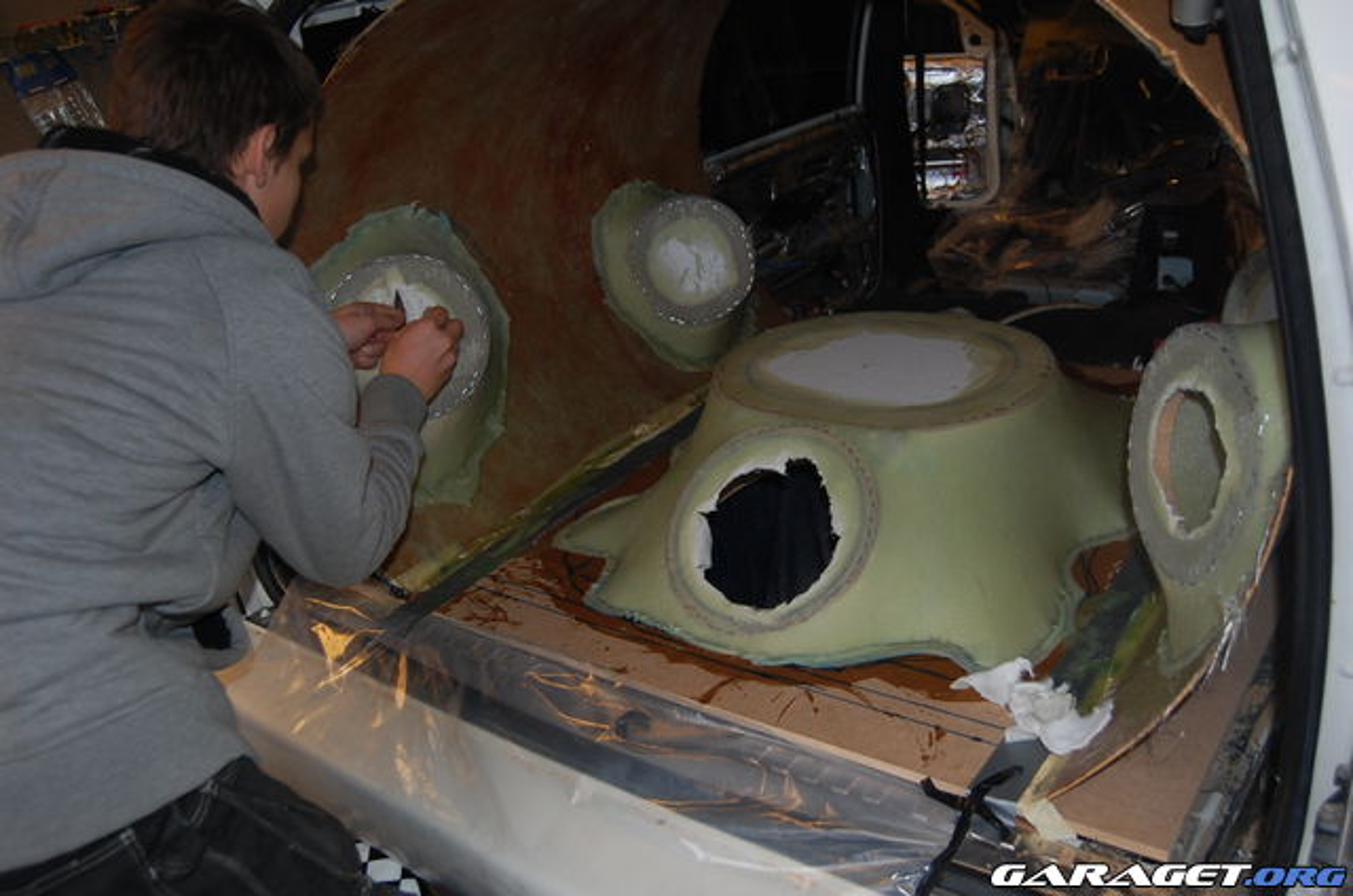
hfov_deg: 62.0
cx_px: 676
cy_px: 448
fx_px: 1125
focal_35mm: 30
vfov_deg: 43.4
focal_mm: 20
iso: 400
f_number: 3.8
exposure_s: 1/60
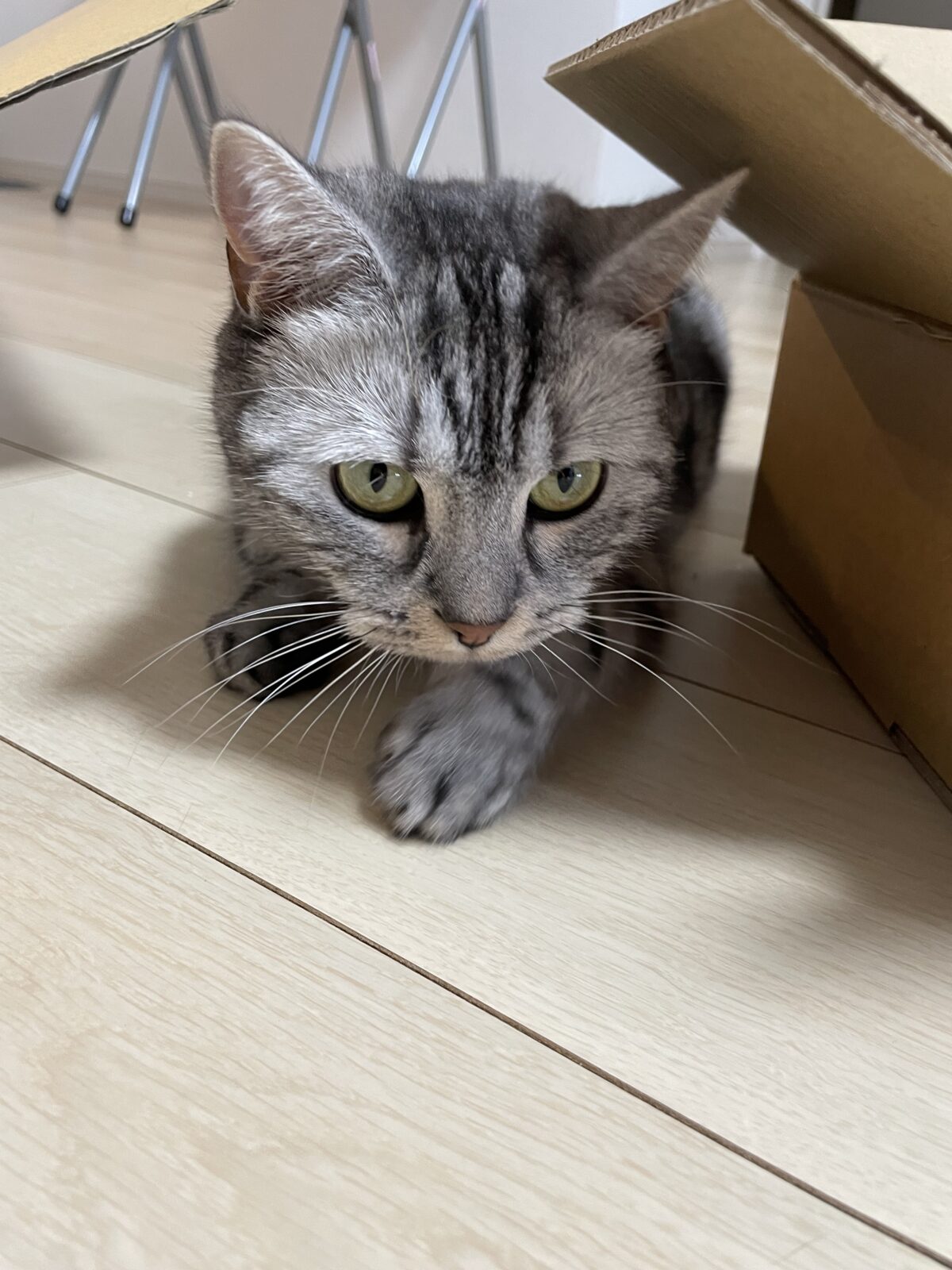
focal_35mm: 26
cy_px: 635
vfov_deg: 67.3
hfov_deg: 53.1
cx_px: 476
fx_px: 953
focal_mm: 4.2
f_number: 1.6
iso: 160
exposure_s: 1/50
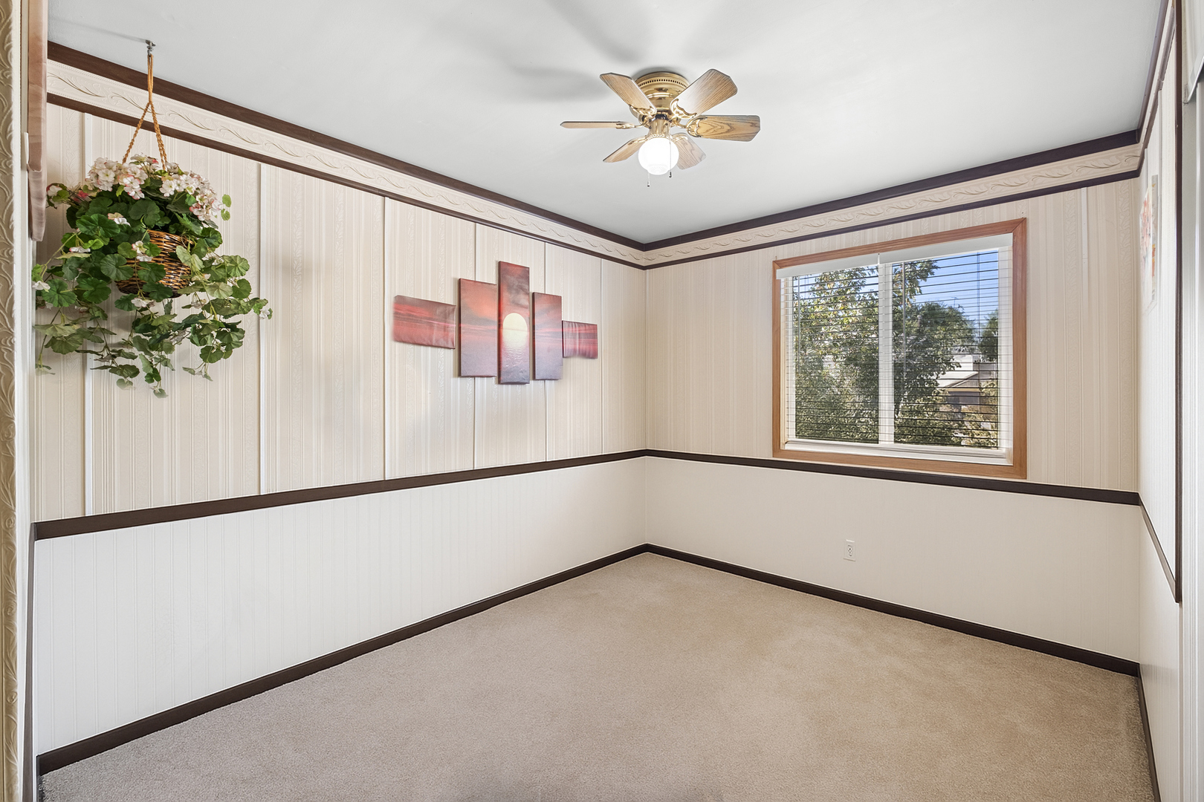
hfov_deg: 100.4
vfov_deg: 77.3
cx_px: 602
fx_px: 502
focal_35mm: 15
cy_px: 401
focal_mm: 10
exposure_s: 1/1.67
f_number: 8
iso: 320
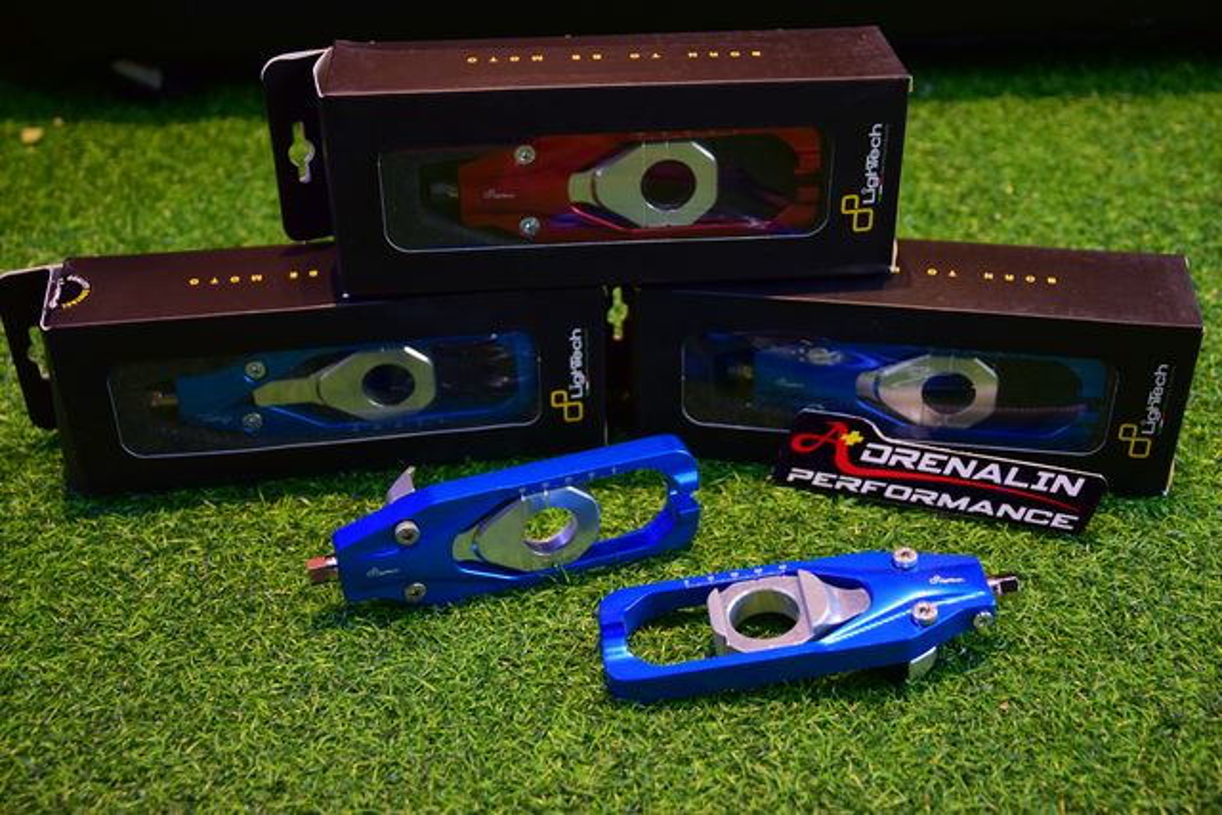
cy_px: 408
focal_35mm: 46
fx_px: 1579
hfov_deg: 42.3
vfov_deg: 29.0
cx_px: 611
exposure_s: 1/50
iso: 1250
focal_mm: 31
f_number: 3.5
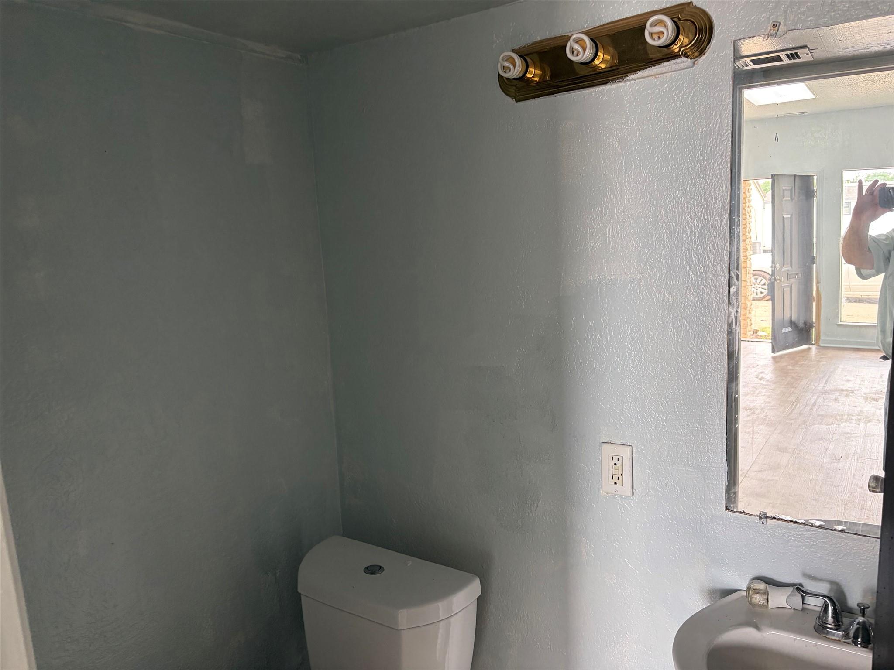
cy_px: 335
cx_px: 447
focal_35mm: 26
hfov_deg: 67.3
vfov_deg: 53.1
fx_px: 671
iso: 125
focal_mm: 5.96
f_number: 1.6
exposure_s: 1/60
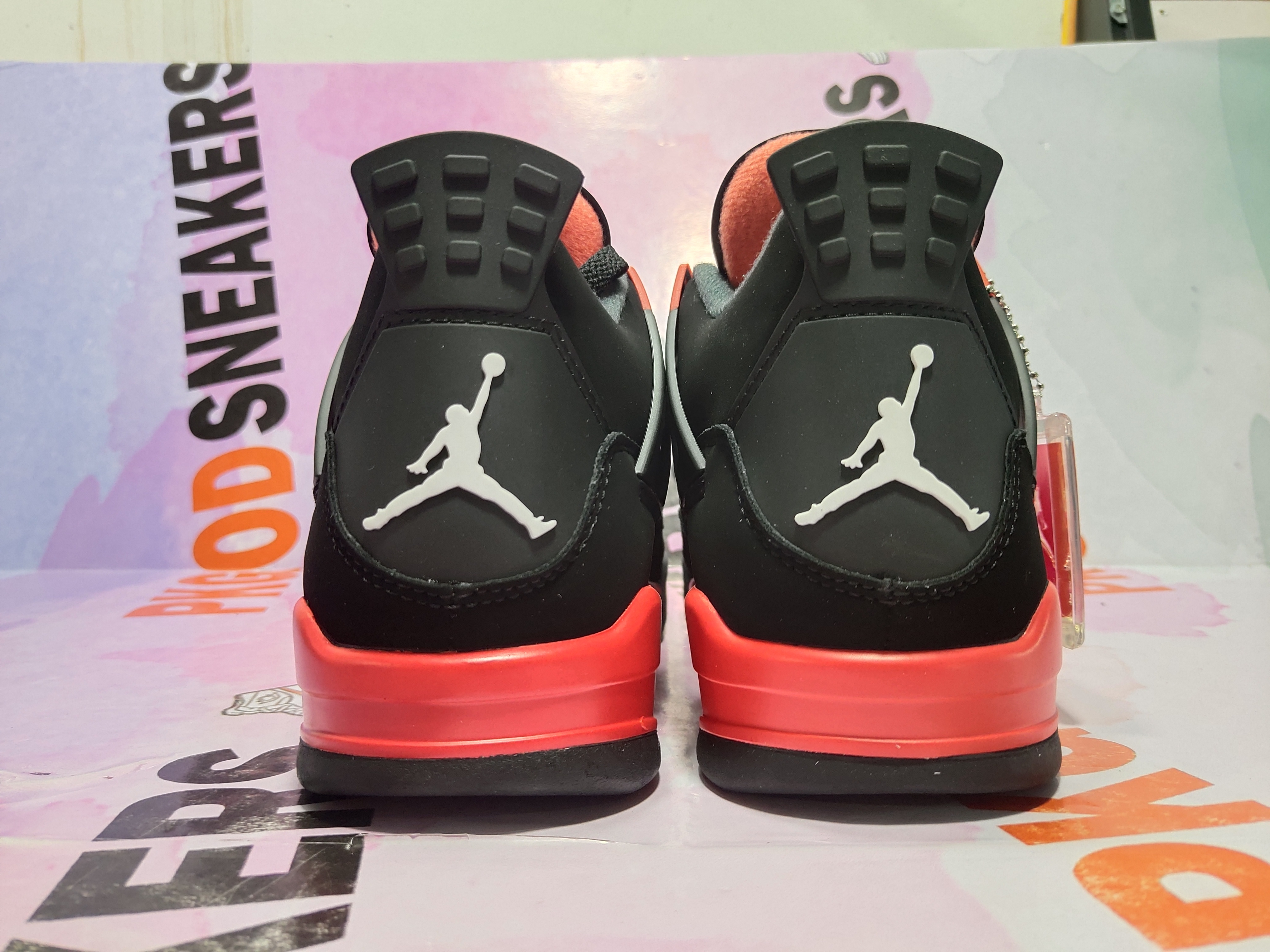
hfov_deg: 60.0
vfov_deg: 46.8
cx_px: 635
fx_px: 1101
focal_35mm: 30
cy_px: 476
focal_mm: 4.35
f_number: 1.79
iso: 50
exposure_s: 1/798
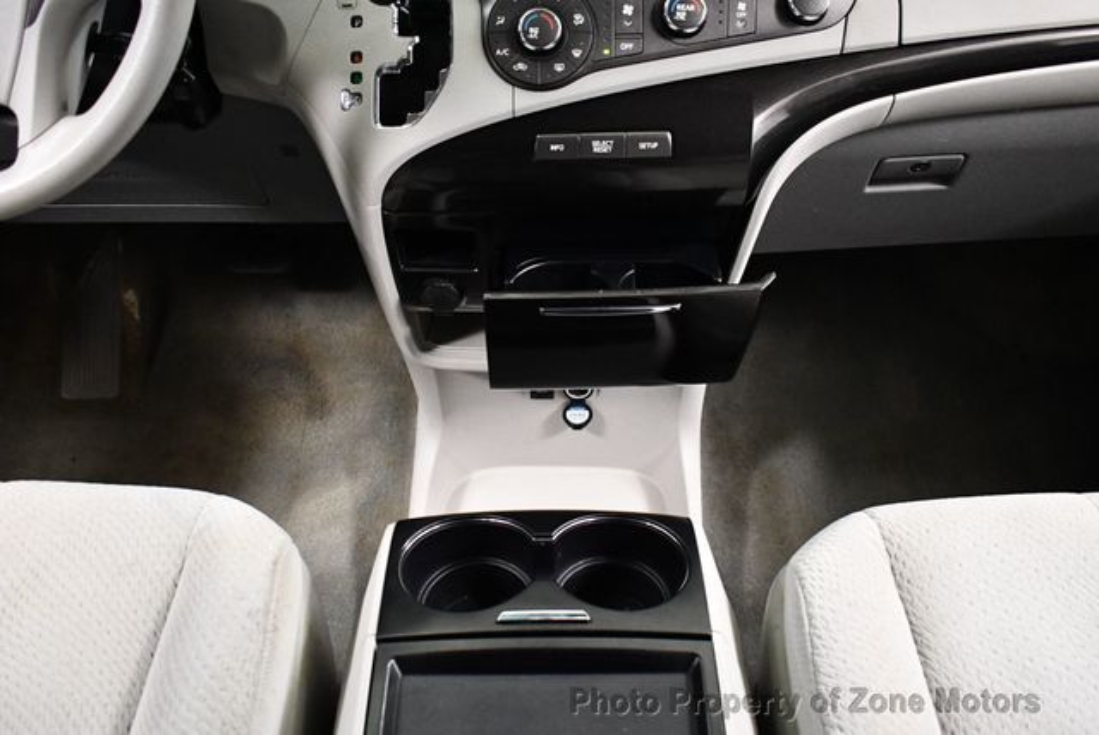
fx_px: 1100
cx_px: 550
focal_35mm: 36
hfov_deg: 53.1
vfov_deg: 36.9
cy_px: 368
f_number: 3.5
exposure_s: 1/60
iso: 3200
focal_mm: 18
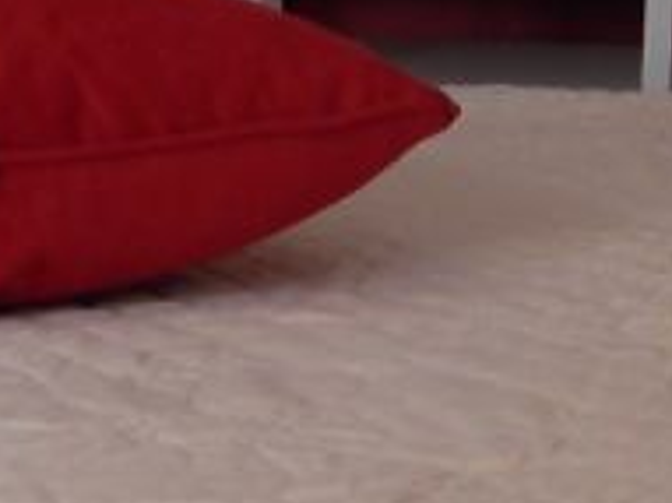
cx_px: 637
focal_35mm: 204
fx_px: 3958
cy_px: -148
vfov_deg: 7.2
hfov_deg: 9.7
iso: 79
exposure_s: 1/11.3
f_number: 2.9
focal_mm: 6.3
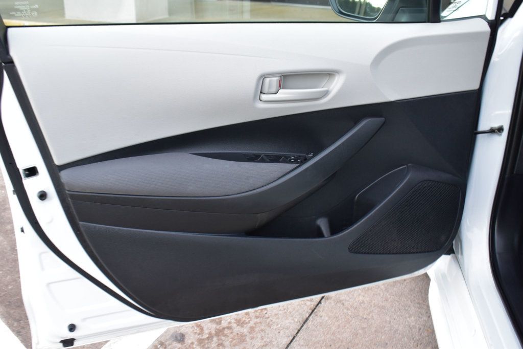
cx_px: 262
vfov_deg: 35.5
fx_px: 545
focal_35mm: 38
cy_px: 174
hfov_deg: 51.3
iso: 900
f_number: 6.3
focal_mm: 25
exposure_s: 1/15
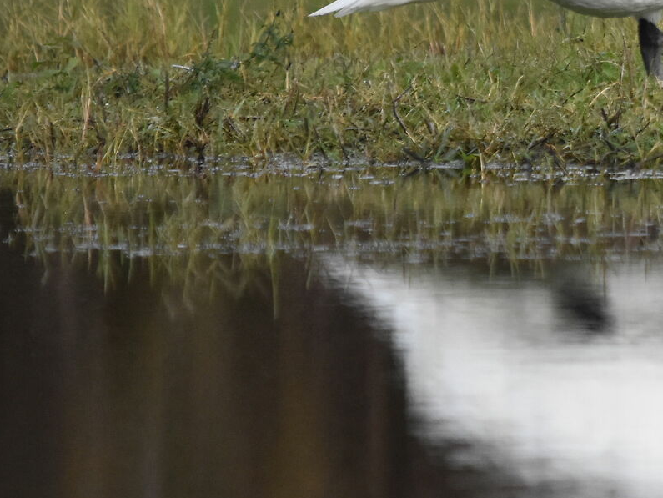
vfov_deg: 0.7
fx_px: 41696
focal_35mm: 2176
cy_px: 10
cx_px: 756
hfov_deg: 0.9
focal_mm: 500
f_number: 6.3
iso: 1600
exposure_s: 1/2500
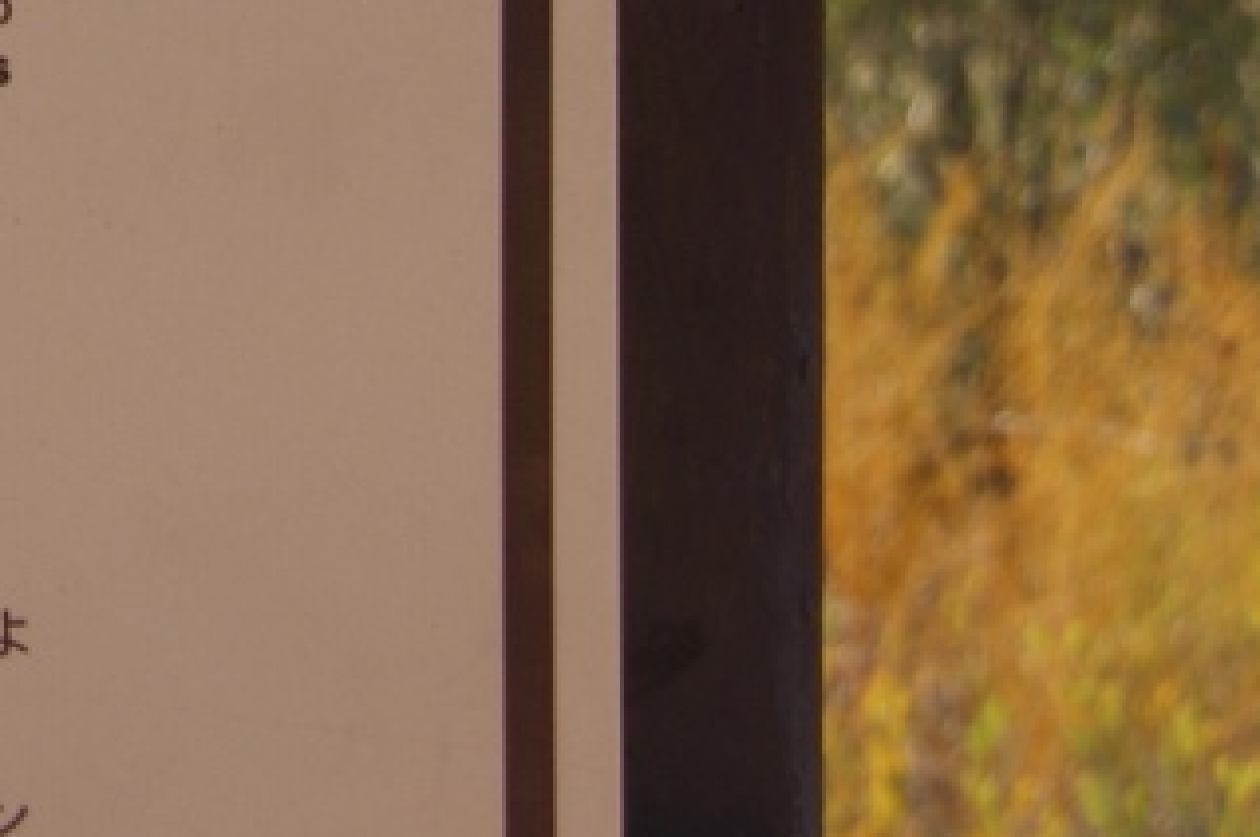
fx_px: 9213
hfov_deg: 7.5
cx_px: -1213
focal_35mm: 264
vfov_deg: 5.1
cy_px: -1141
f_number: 8
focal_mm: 35
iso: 100
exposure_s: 1/200
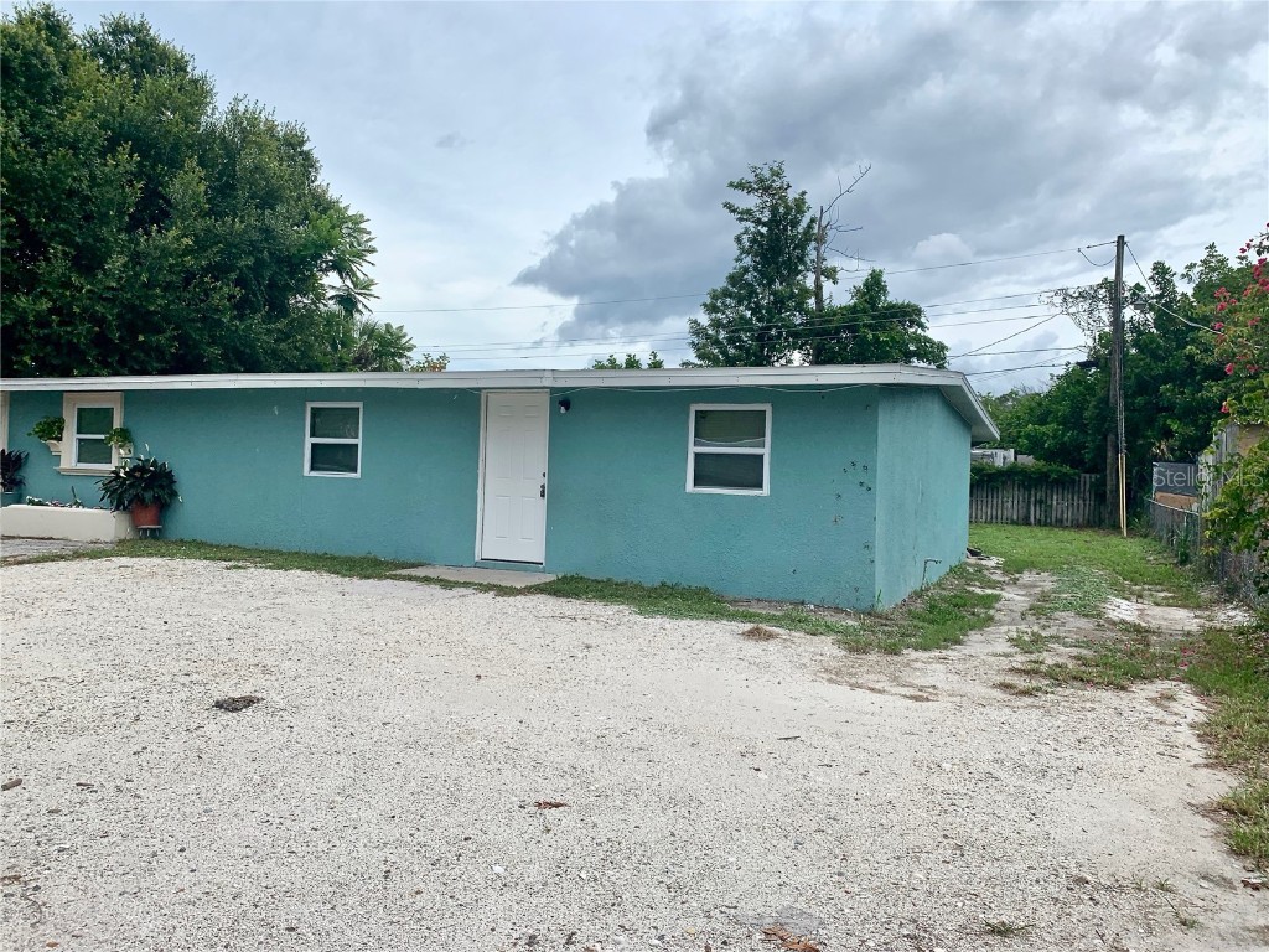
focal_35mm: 26
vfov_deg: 53.1
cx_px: 634
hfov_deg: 67.3
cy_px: 476
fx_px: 953
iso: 25
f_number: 1.8
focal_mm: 4.25
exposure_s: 1/2481
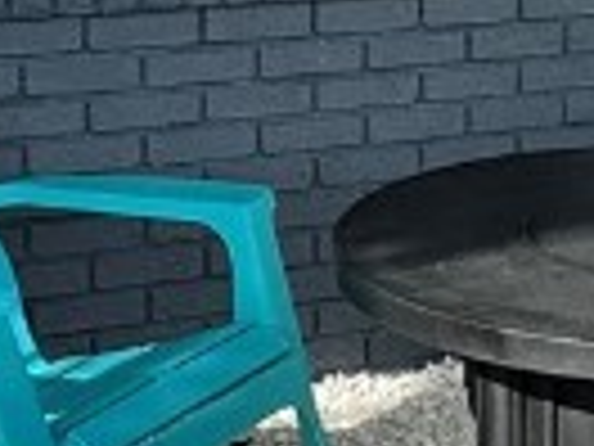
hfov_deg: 17.8
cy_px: -5
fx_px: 1870
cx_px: 536
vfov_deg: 13.4
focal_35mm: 109
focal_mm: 2.22
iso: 50
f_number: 2.2
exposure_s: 1/1346
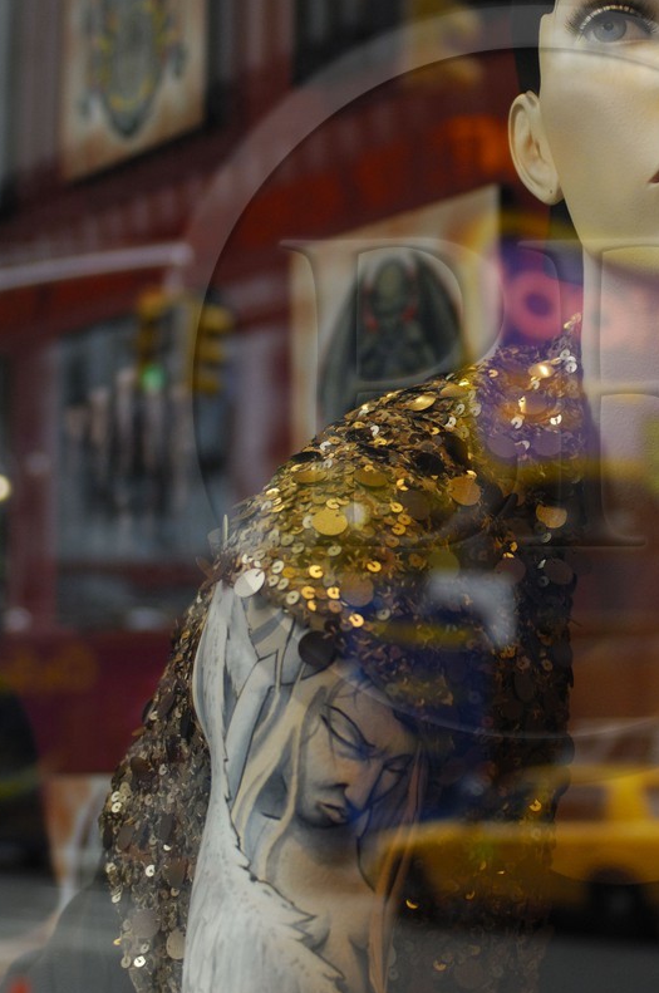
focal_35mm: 85
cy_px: 394
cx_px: 537
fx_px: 2341
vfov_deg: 23.9
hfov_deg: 15.9
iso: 200
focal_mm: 28
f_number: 3.2
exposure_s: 1/160
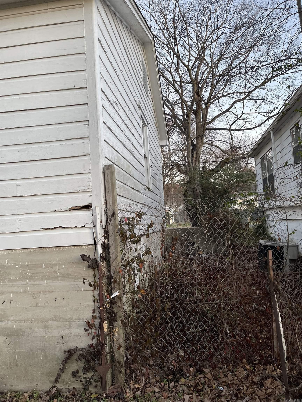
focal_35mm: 25
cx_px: 151
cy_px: 201
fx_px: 291
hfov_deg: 54.9
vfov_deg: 69.4
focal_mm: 5.1
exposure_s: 1/121
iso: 125
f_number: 1.6
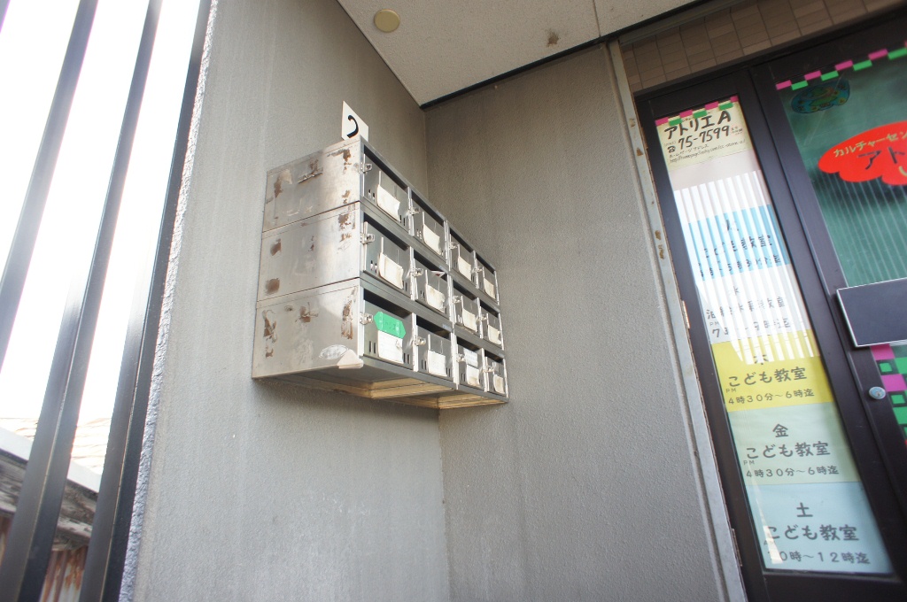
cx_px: 454
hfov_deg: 73.8
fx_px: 604
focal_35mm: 24
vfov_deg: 53.0
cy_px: 301
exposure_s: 1/40
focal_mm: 16
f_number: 3.5
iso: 200
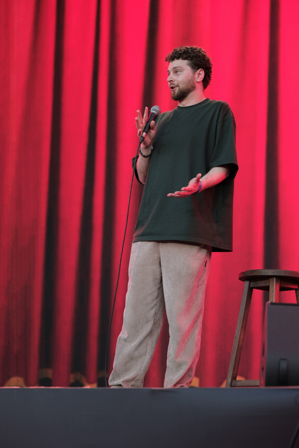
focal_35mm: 116
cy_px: 224
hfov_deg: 11.8
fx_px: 1445
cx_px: 150
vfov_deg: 17.6
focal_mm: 77.3
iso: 640
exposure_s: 1/220
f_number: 2.8
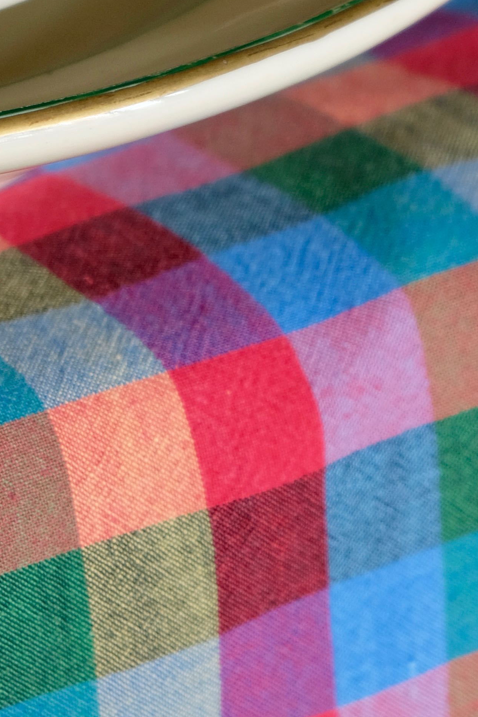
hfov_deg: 5.9
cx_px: 22
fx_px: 4619
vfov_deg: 8.8
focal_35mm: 232
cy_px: -142
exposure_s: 1/125
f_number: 4
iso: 400
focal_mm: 48.4
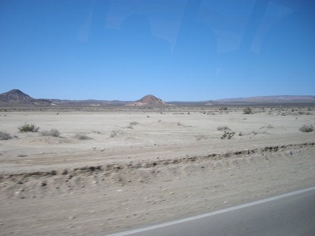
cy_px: 118
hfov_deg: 50.1
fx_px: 337
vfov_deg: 38.7
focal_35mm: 37
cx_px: 158
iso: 64
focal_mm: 7.9
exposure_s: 1/373
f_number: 2.8
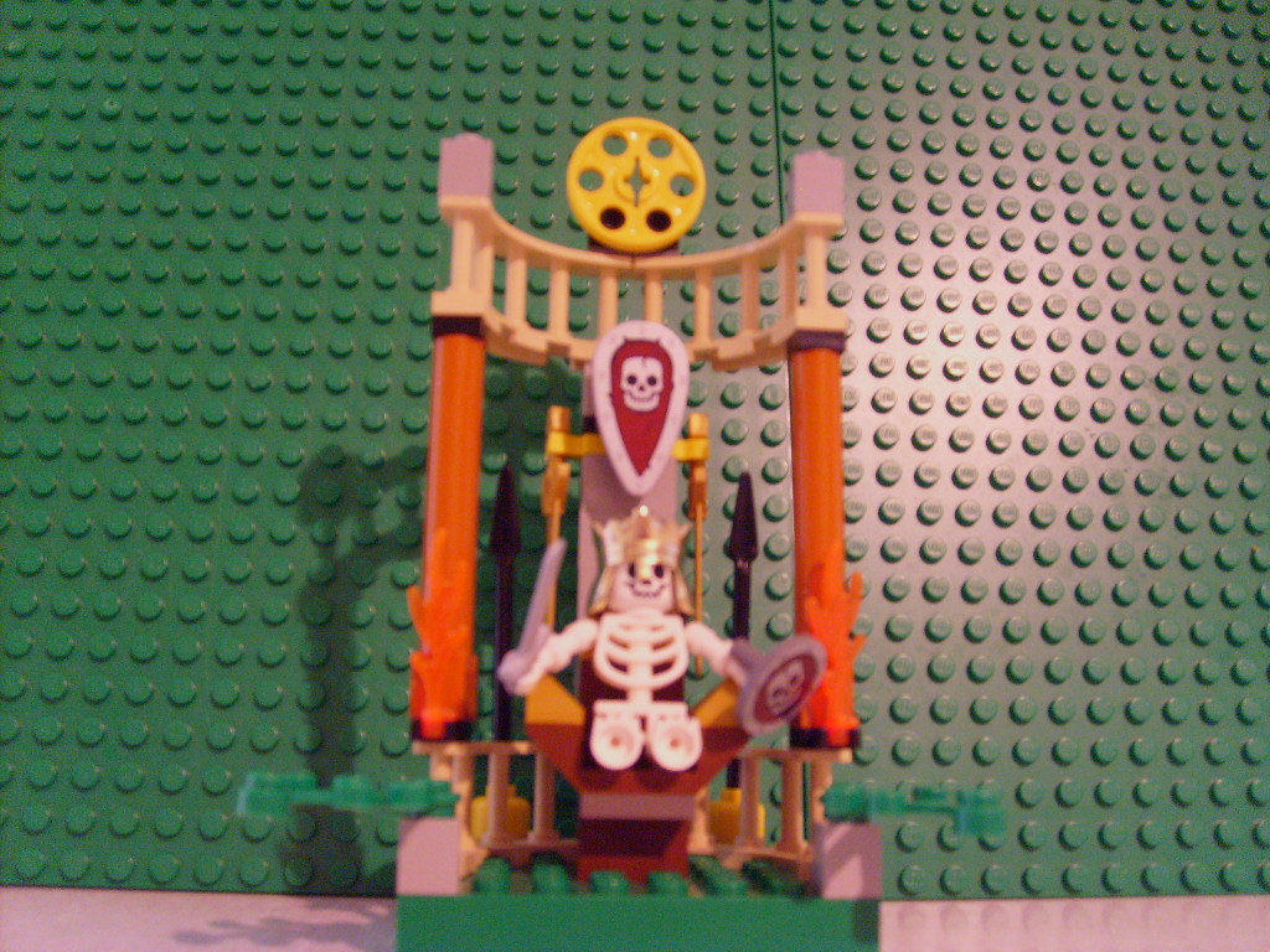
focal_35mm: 35
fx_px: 1284
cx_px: 635
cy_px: 476
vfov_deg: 40.7
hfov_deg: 52.6
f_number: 2.8
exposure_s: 1/4
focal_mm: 5.8
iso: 200
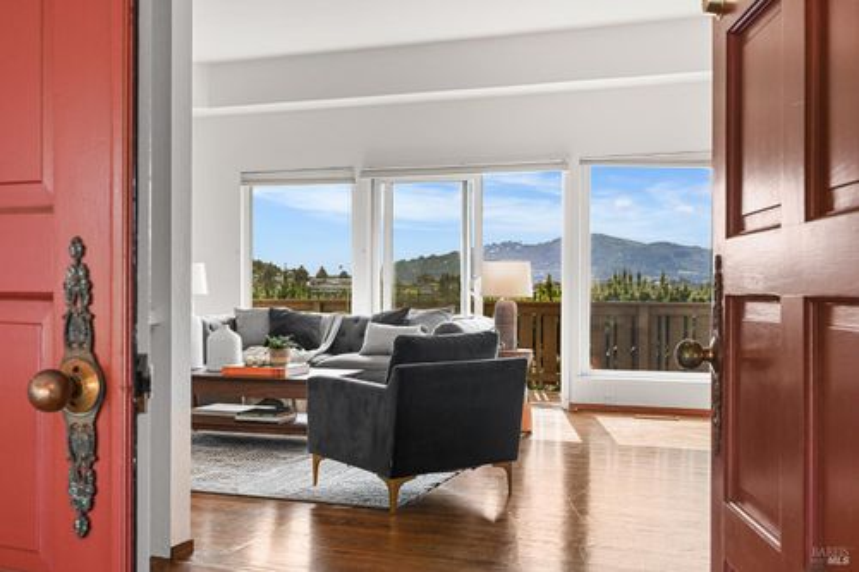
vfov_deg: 34.2
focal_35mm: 39
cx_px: 430
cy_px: 286
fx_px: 930
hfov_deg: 49.6
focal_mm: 39
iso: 800
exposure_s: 1/50
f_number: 9
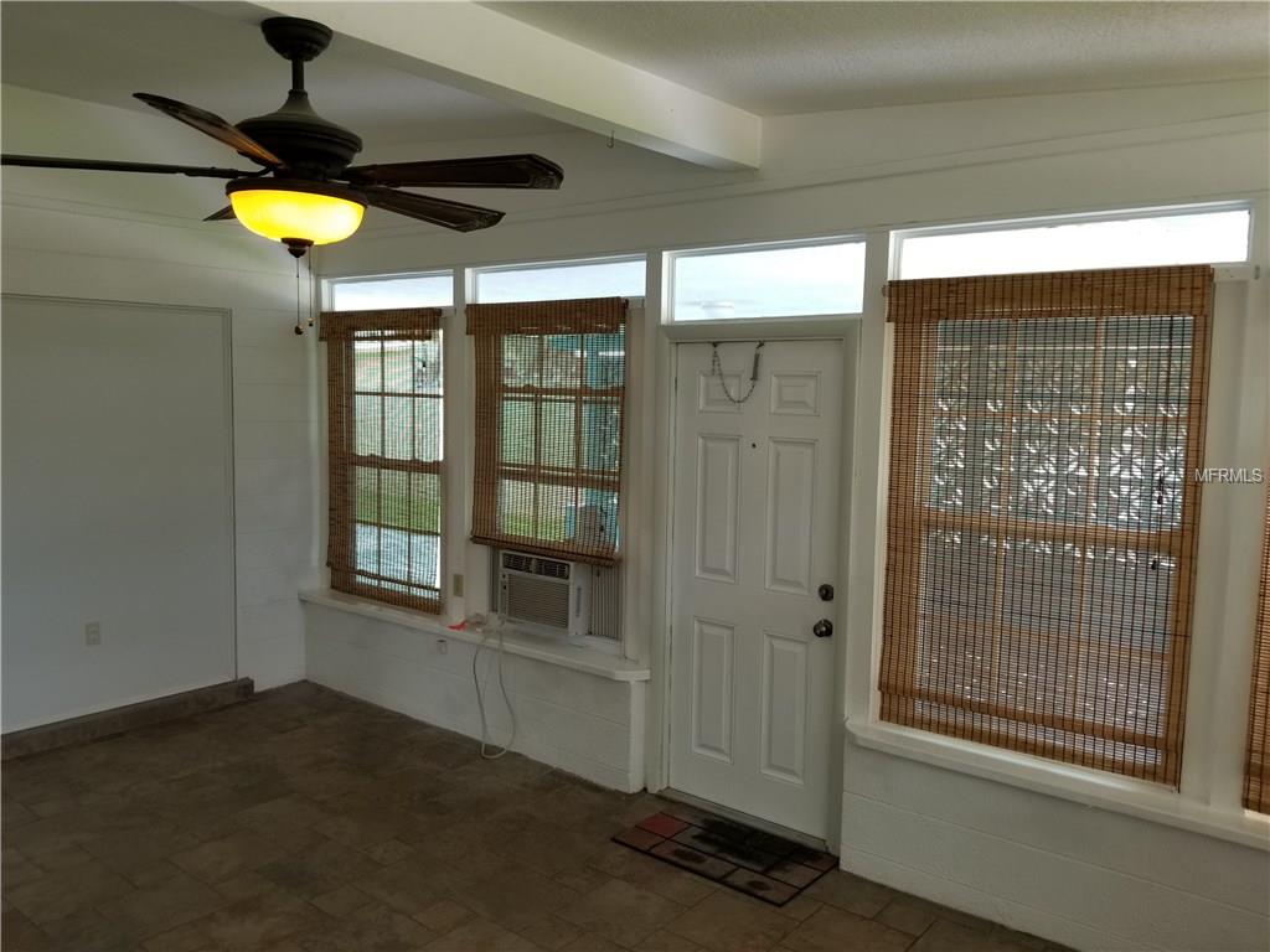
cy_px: 476
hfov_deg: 67.3
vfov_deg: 53.1
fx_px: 954
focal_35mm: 26
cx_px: 635
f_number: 1.7
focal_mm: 4.25
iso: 50
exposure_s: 1/56
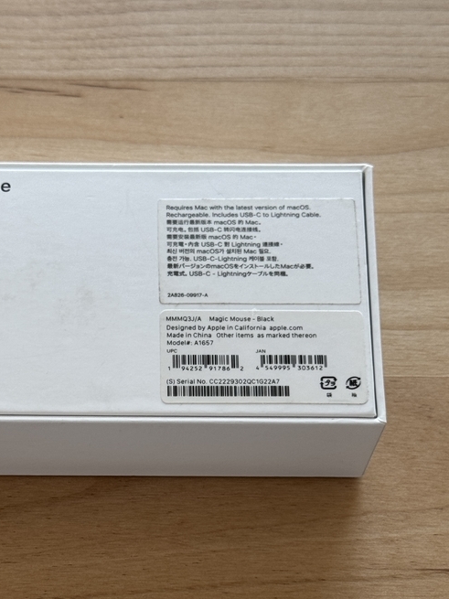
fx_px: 1522
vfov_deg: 22.0
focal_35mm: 88
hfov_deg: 16.7
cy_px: 455
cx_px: 107
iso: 80
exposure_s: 1/121
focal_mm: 6.76
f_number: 1.78
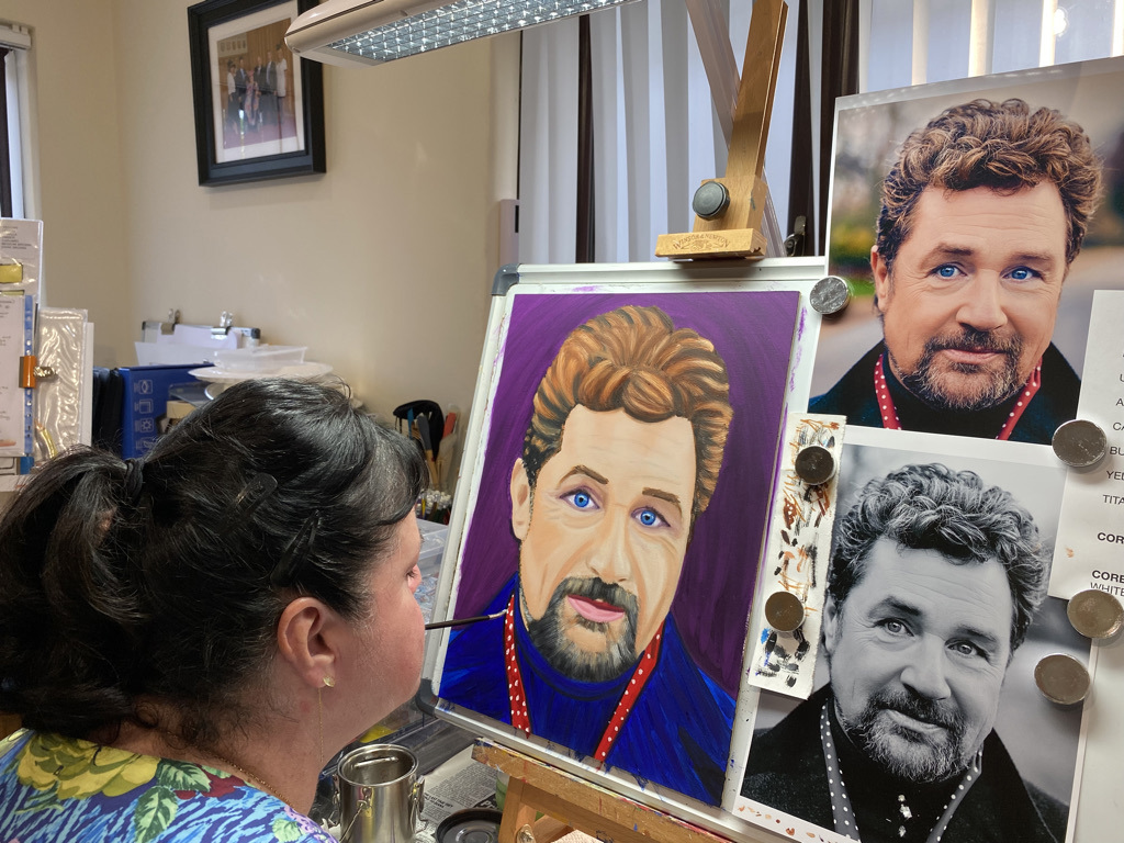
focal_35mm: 26
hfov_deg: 67.3
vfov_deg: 53.1
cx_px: 562
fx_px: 844
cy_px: 422
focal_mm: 4.25
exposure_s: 1/100
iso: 100
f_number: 1.8
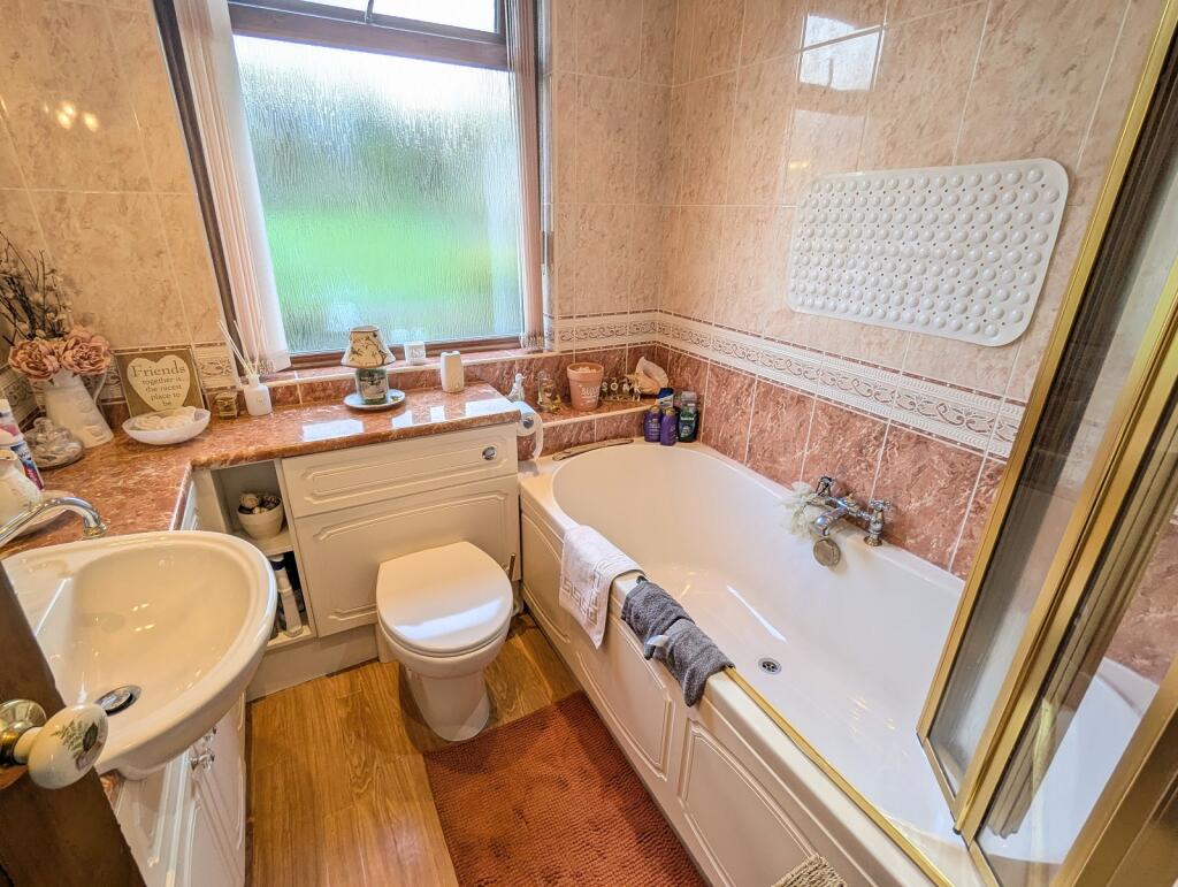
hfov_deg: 94.4
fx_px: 545
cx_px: 589
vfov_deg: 78.2
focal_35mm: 16
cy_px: 444
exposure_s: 1/100
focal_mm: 2.35
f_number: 2.2
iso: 89
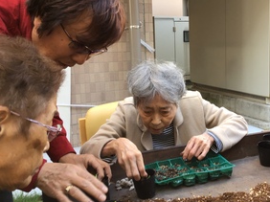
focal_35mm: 44
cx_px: 175
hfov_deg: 42.5
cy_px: 82
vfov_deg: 32.7
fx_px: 343
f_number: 2.4
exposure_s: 1/50
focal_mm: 3.3
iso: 32
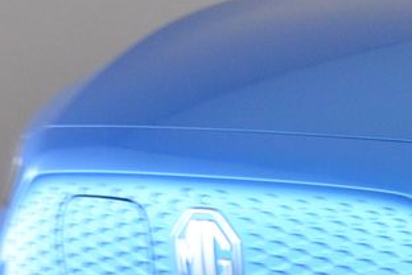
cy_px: 69
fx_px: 5413
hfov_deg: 4.3
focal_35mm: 473
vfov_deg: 2.9
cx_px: 1056
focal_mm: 48
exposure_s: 1/10
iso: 640
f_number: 11
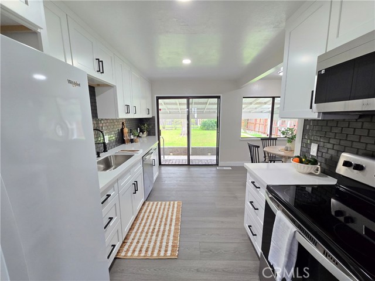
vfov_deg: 89.9
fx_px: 141
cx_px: 188
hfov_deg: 106.2
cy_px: 140
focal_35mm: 13
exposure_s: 1/60
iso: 200
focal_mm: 2.2
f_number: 2.2
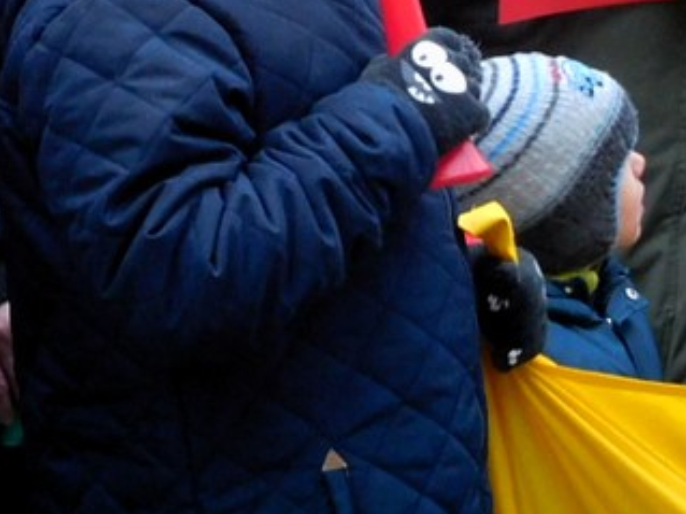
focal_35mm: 214
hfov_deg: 9.2
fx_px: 4239
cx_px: 228
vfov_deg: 6.9
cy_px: 51
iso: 400
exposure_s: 1/15
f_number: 4.4
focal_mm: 11.1
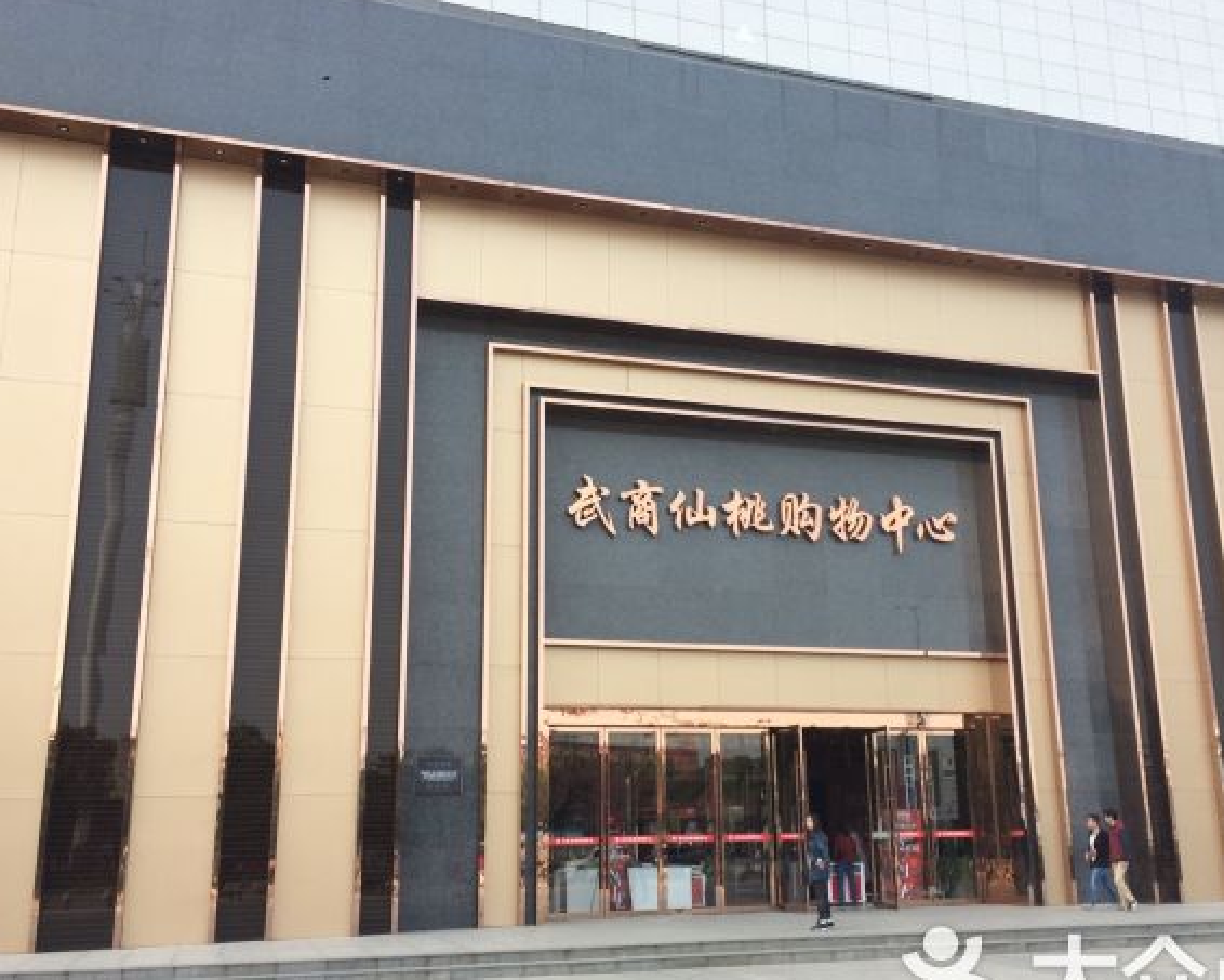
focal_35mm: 35
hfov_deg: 51.4
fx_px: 1268
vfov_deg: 42.2
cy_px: 522
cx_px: 688
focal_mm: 4.15
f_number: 2.2
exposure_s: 1/519
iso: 32
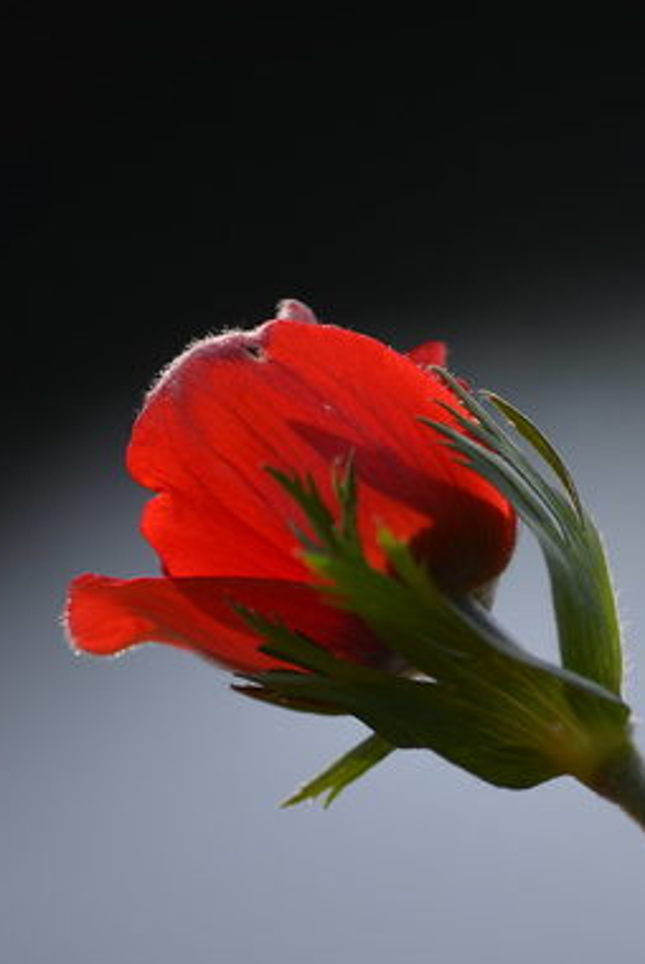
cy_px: 483
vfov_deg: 4.8
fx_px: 11400
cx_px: 650
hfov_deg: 3.2
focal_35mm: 425
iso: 160
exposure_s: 1/1000
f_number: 5.6
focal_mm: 180
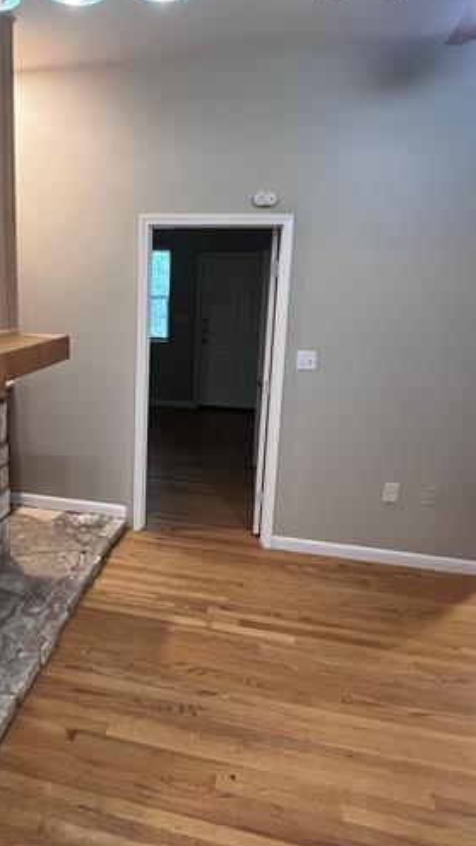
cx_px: 134
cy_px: 373
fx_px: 493
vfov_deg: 80.9
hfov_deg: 49.9
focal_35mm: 22
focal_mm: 1.57
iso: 400
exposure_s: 1/60
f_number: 1.8
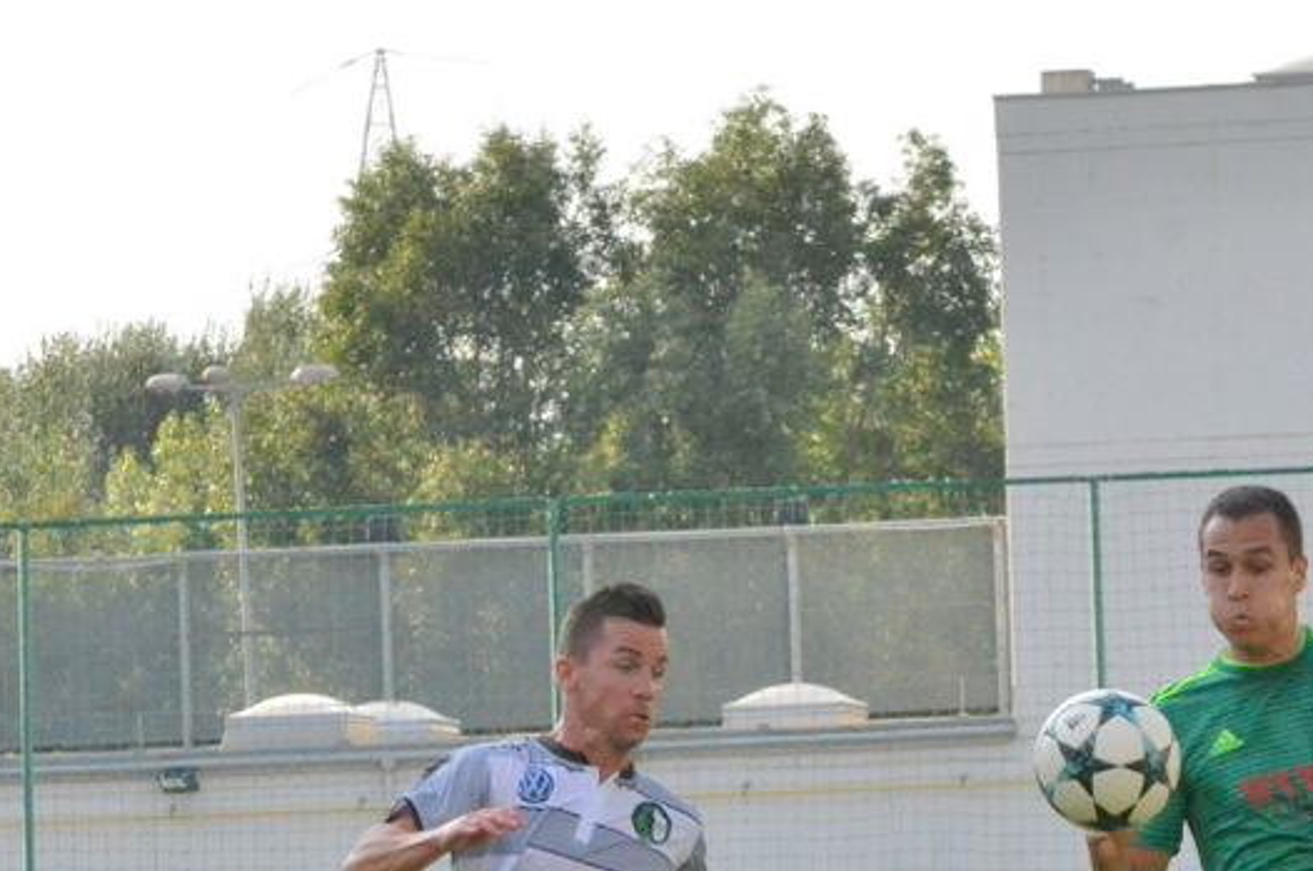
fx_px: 12454
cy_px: 945
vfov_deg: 4.0
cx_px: 988
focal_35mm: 342
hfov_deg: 6.0
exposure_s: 1/2000
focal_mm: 100
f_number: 11
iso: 3200
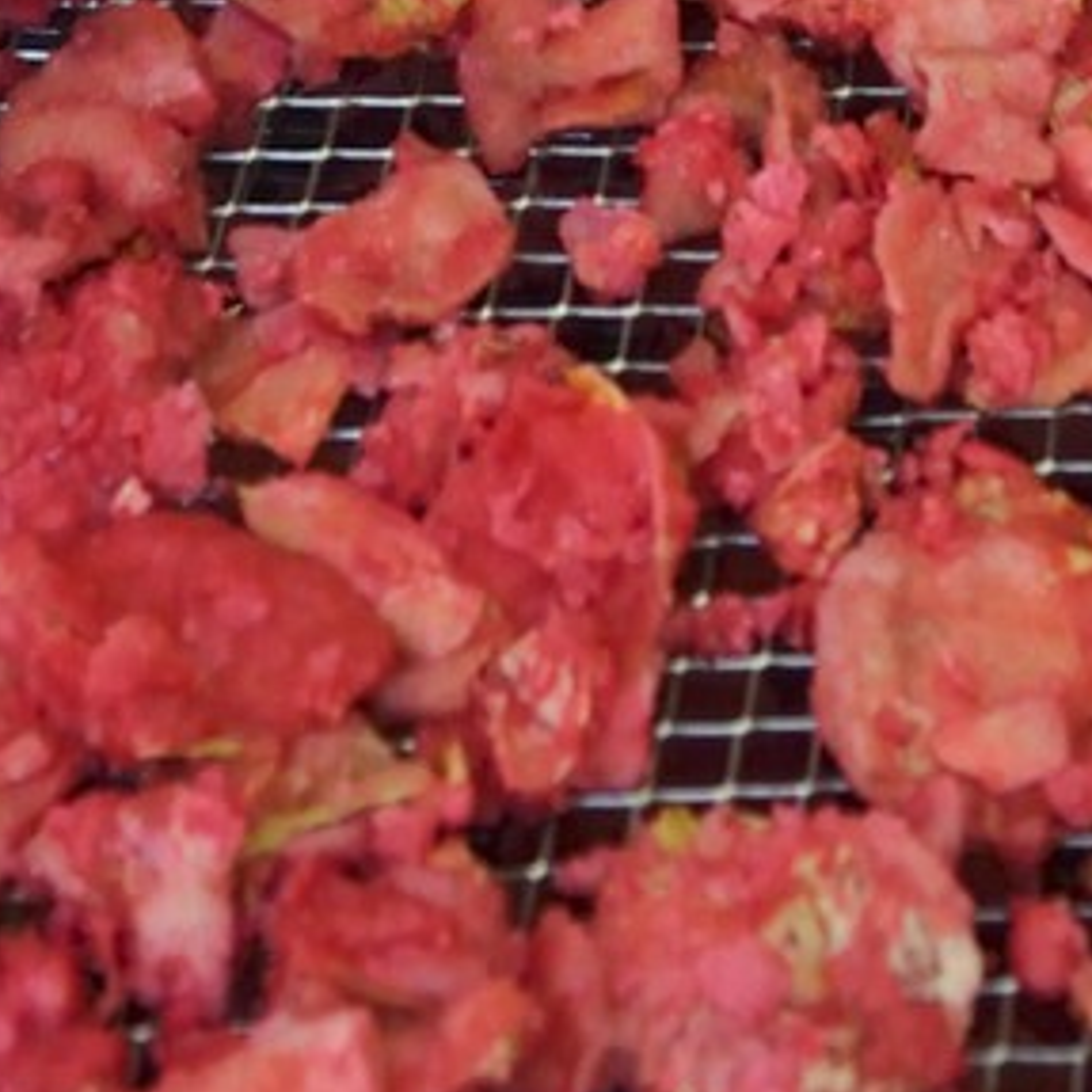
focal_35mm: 147
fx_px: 5246
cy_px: -1663
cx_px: 626
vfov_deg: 10.1
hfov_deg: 11.9
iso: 1600
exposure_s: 1/200
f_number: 7.1
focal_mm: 31
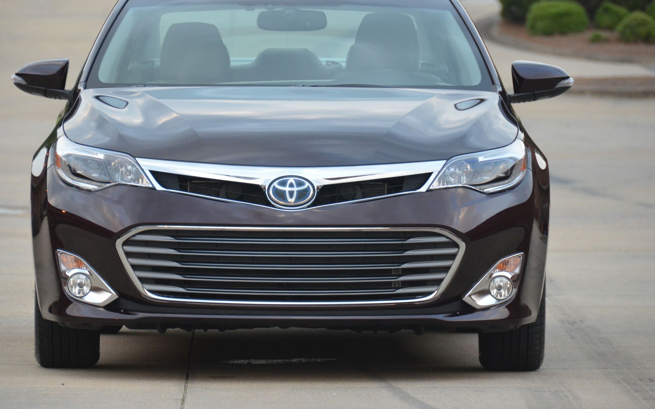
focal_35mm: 294
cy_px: 172
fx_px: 5247
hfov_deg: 7.1
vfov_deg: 4.5
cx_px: 295
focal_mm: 170
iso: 1600
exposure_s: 1/320
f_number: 5.6
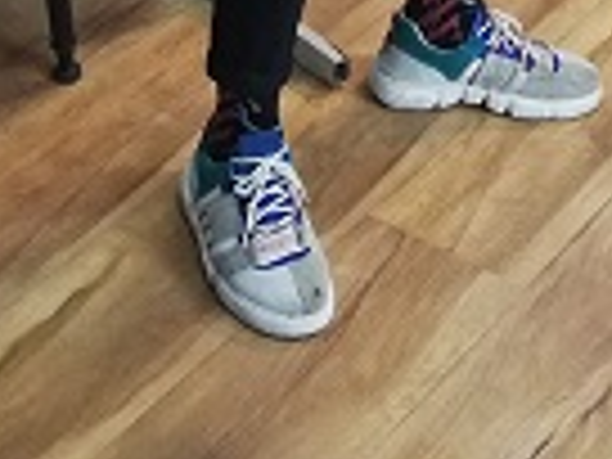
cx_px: 670
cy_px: -616
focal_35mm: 122
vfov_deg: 10.6
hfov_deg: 15.7
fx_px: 2157
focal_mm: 3.81
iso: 400
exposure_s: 1/25
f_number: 2.2
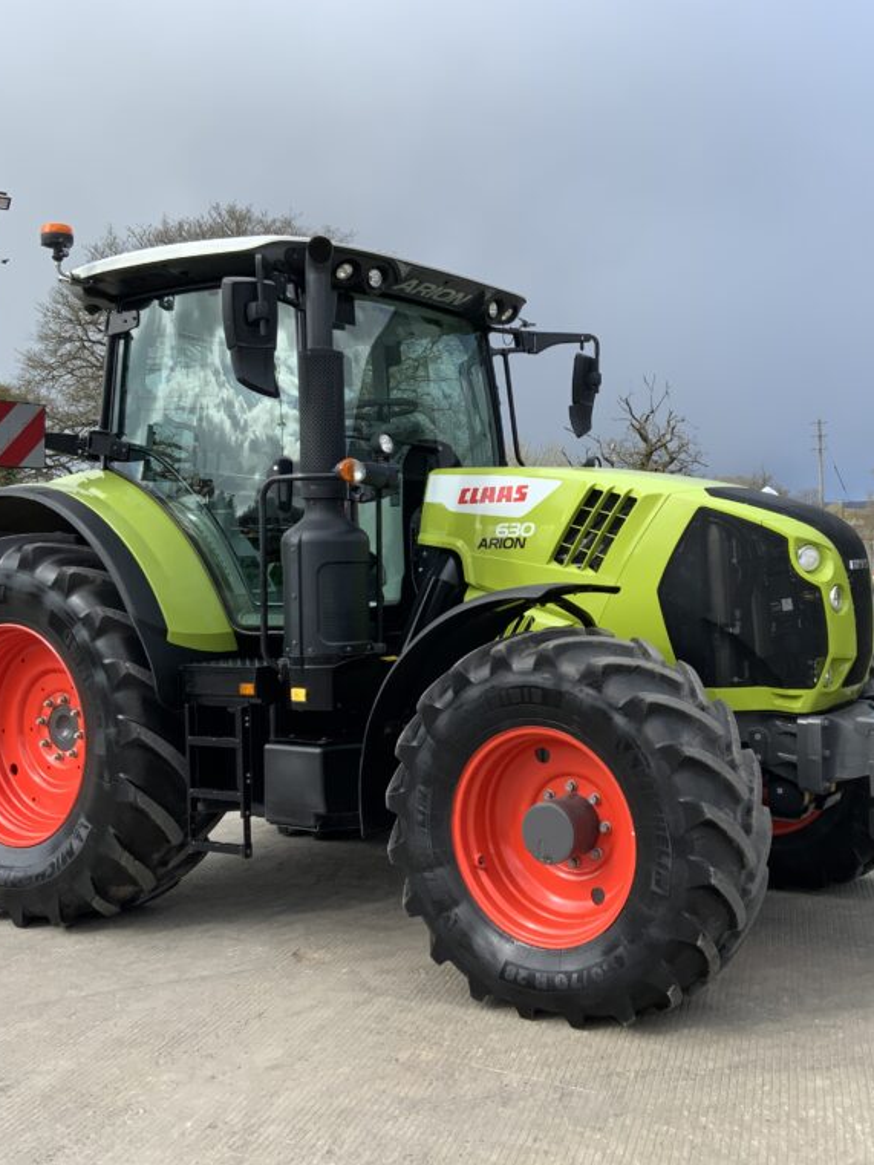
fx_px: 1313
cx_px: 568
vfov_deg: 47.9
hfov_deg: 36.5
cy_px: 579
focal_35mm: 39
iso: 16
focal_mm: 3
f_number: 1.8
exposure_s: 1/869
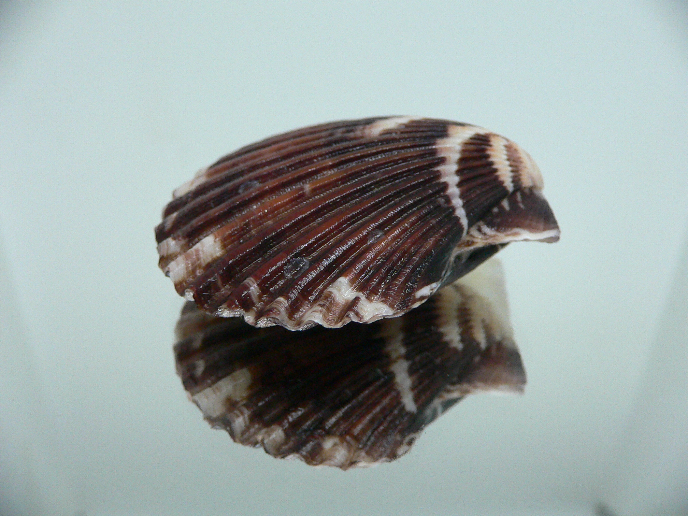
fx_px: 696
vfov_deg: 40.7
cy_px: 258
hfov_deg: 52.6
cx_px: 344
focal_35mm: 35
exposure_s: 1/40
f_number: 2.8
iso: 200
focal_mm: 4.6
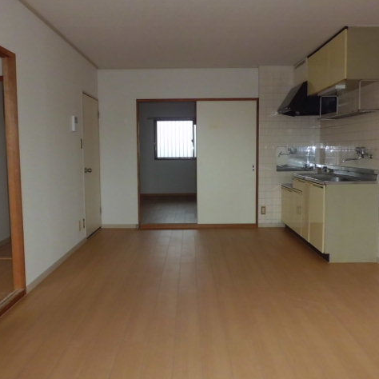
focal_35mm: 31
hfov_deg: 52.5
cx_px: 188
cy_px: 188
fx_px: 384
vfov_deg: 52.5
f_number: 2.8
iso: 64
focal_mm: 4.7
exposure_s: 1/250
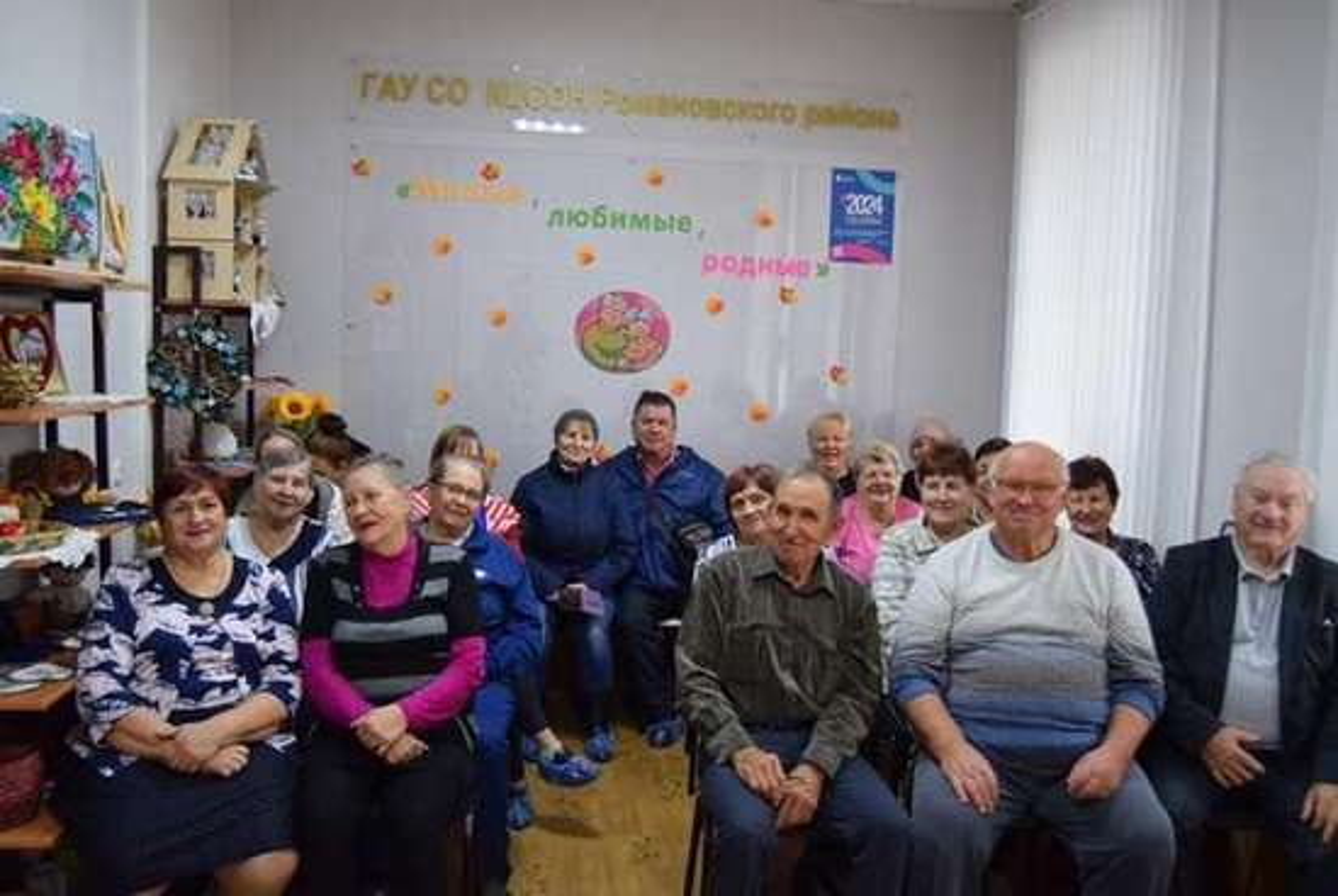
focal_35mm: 33
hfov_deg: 57.2
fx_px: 1228
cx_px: 669
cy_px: 448
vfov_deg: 40.1
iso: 900
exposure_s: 1/60
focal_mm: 22
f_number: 3.5
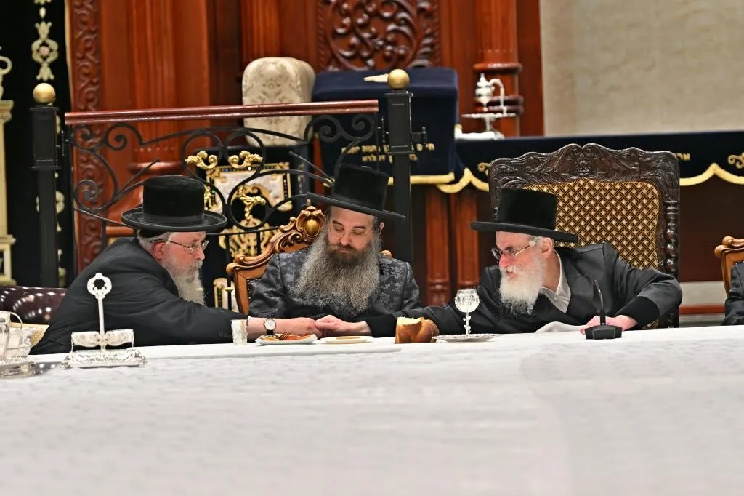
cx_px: 372
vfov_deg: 6.1
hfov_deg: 9.2
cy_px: 248
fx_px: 4648
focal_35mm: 225
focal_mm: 150
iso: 250
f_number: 2.8
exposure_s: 1/400
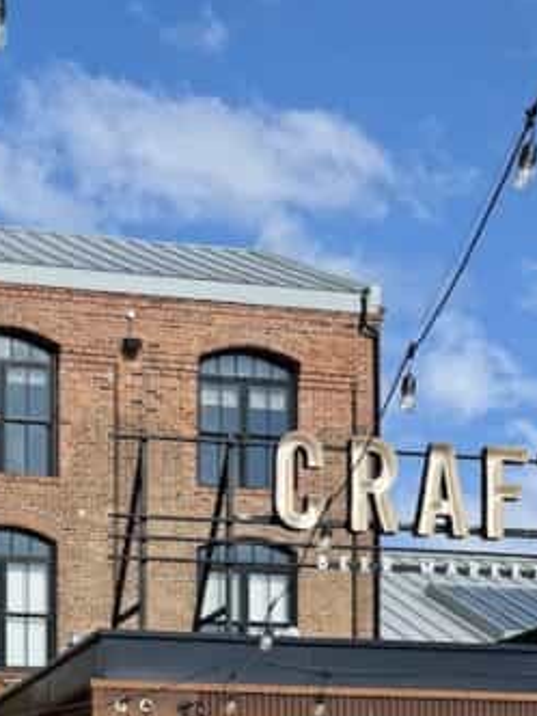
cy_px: 856
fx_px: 1531
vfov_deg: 24.0
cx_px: -65
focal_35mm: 74
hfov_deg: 19.0
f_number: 1.78
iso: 80
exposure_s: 1/5319
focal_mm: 6.76
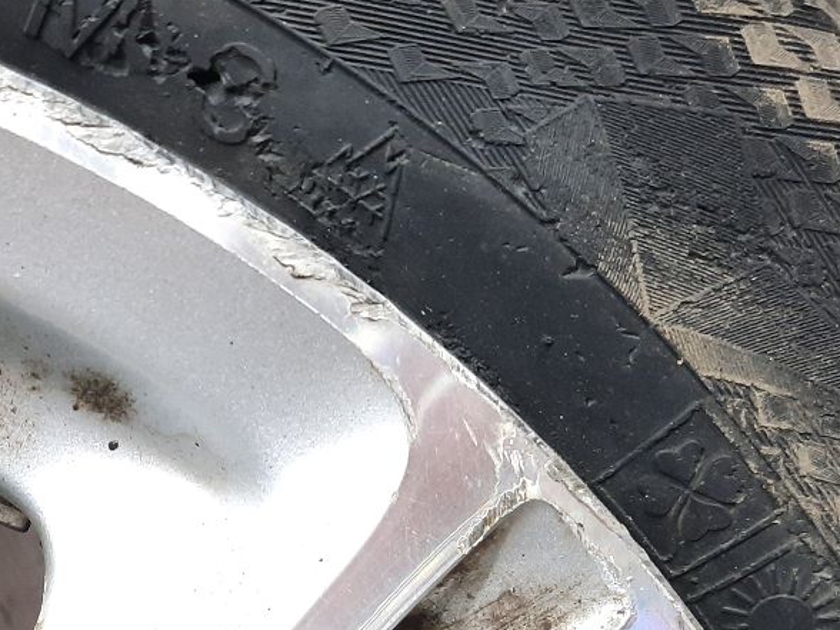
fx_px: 1238
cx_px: 193
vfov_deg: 28.0
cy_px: 497
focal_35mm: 51
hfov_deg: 36.5
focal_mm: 4.6
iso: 400
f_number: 2
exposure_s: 1/50
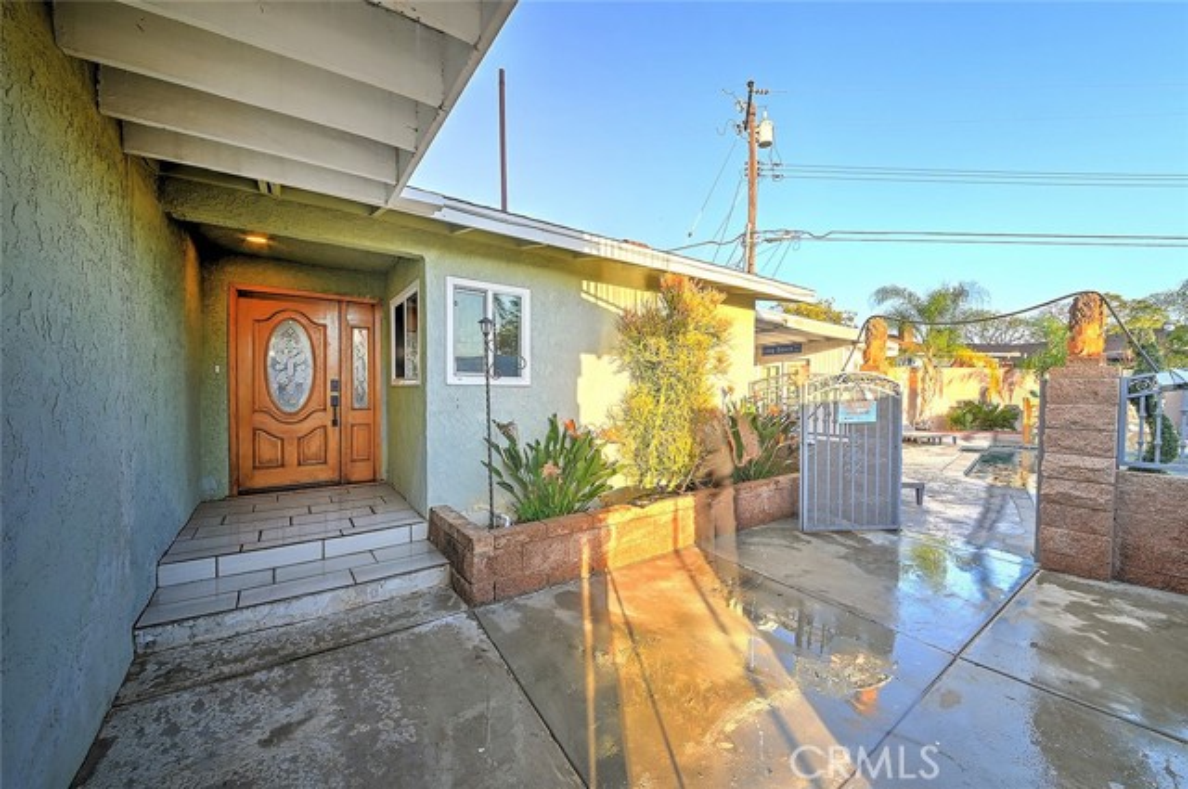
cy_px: 394
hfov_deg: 108.4
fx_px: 428
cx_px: 594
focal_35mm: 13
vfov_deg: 85.3
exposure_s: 1/10
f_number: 22
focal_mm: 13
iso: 250
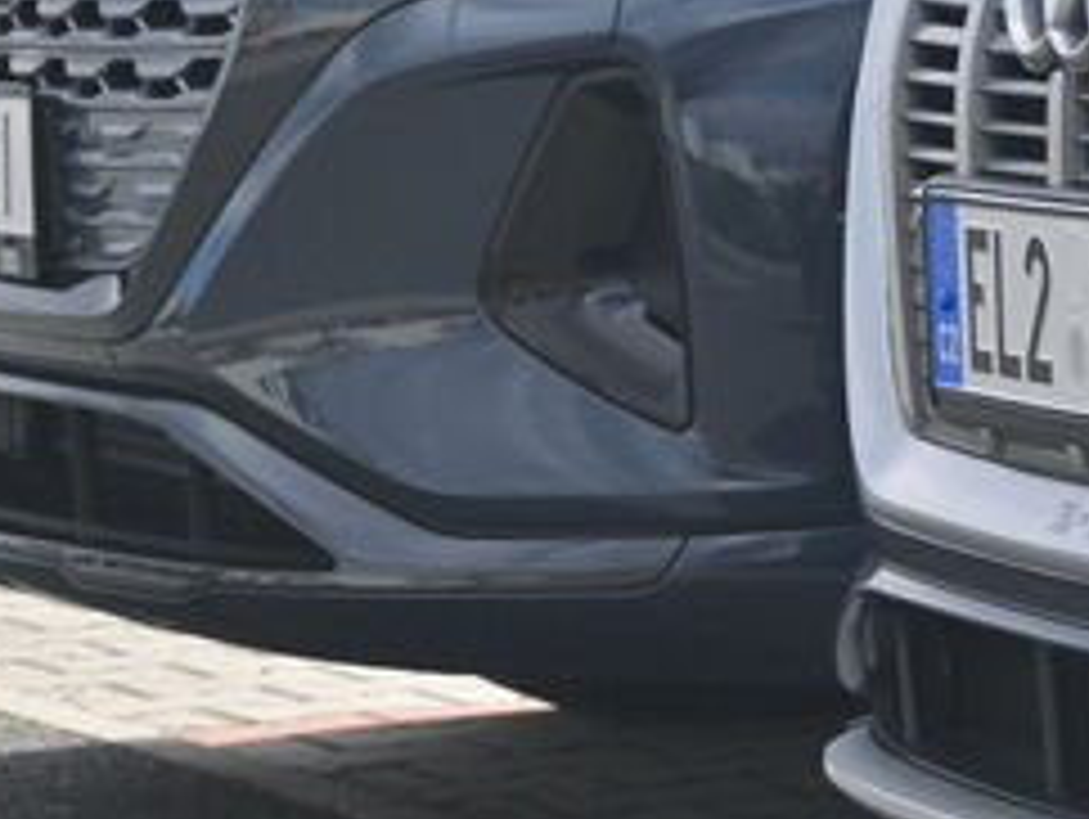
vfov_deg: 5.2
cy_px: 387
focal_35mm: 286
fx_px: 9006
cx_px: 1233
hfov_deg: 6.9
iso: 100
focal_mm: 50
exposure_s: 1/250
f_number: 8
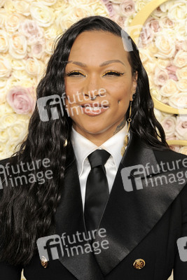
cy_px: 140
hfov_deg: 7.4
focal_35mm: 185
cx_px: 94
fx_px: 1440
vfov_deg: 11.1
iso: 1000
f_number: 10
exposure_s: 1/250
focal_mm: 185
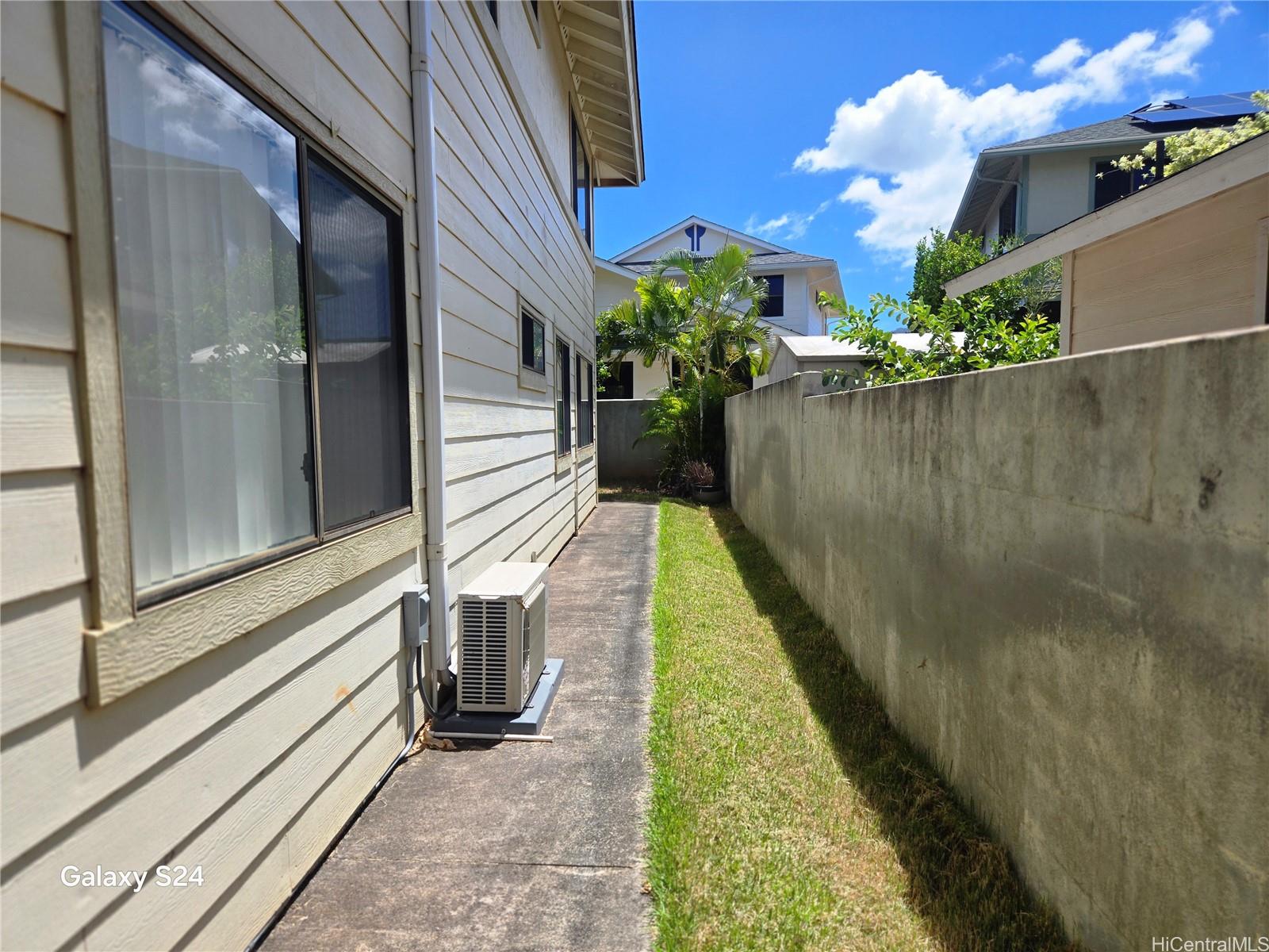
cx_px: 634
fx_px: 843
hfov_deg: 73.9
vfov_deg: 58.9
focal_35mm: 23
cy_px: 476
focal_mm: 5.4
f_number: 1.8
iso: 25
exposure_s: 1/1501
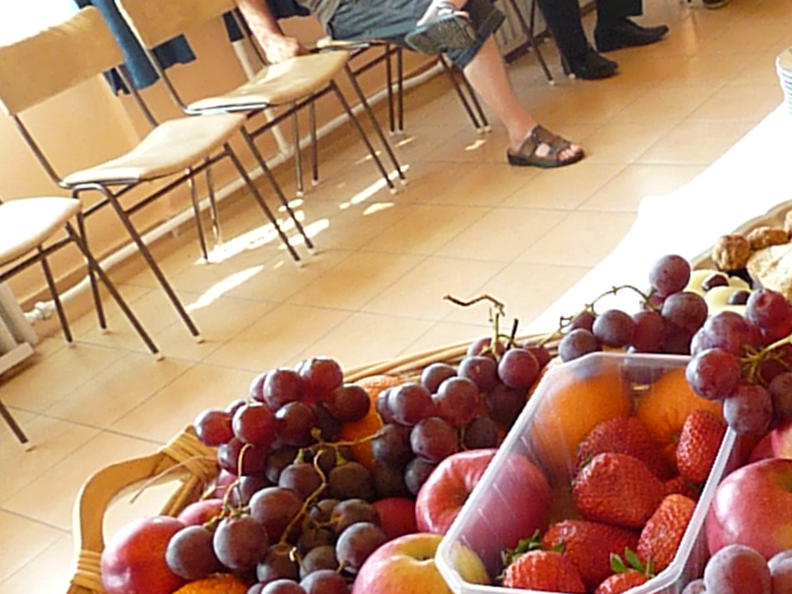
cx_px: 668
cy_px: 396
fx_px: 1121
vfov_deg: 29.5
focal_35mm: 49
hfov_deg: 37.1
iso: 800
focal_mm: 4.8
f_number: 3.6
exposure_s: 1/125
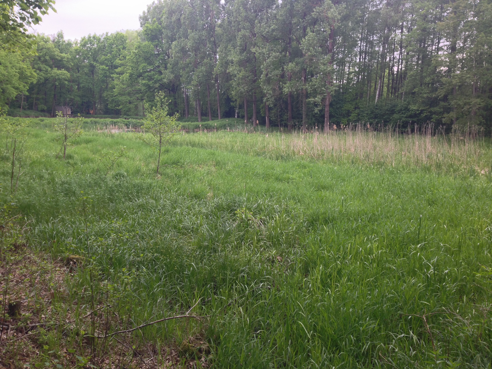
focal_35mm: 33
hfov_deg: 55.4
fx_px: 469
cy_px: 184
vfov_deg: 42.9
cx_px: 246
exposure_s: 1/120
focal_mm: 4.12
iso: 64
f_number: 2.4
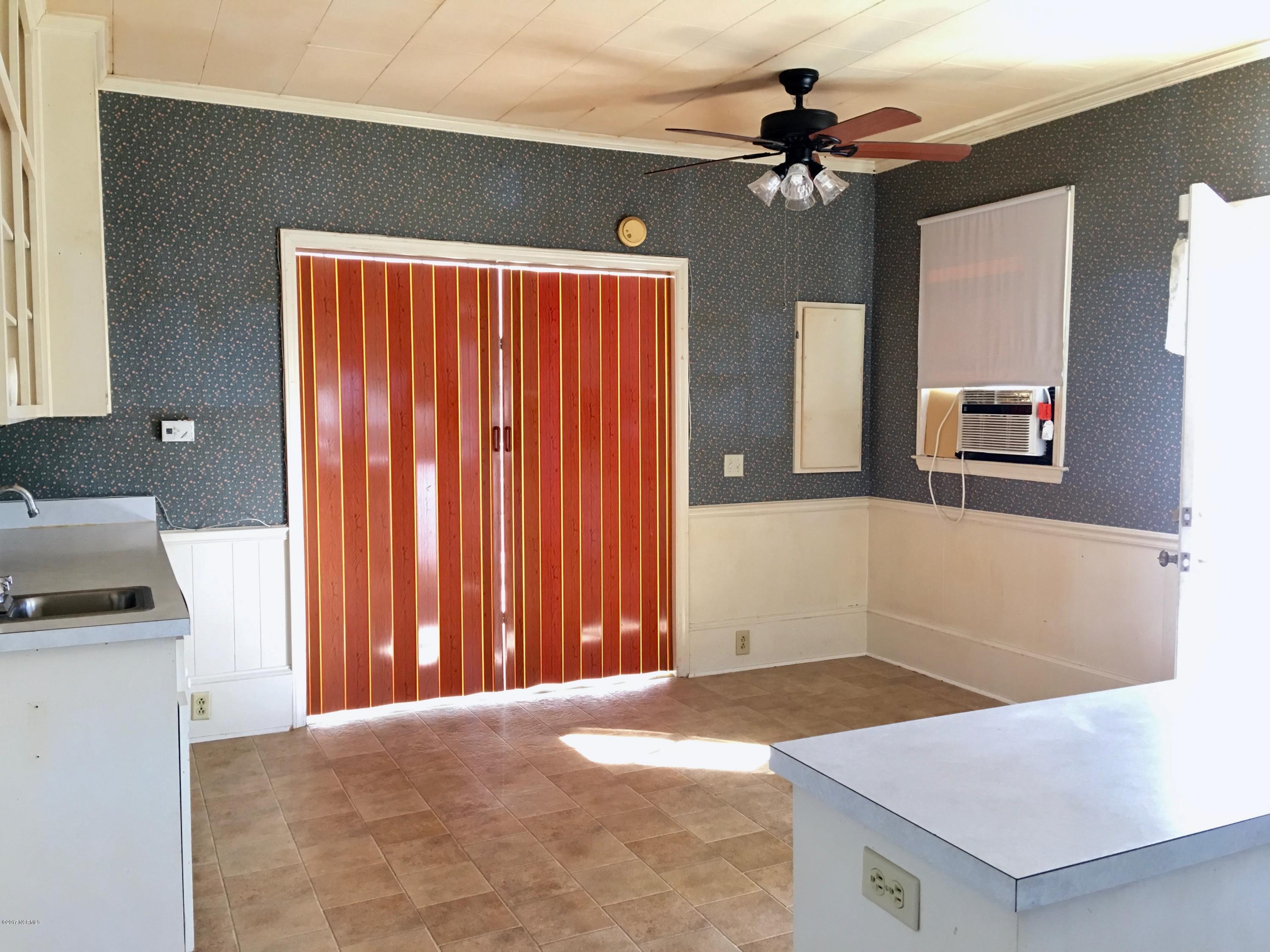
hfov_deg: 61.7
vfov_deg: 48.2
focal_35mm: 29
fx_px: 1064
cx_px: 635
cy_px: 476
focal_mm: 4.15
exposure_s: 1/15
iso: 64
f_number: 2.2
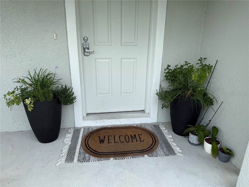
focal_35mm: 24
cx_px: 124
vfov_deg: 56.8
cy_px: 94
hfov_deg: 71.6
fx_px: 173
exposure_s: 1/1437
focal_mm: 6.76
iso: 80
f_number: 1.78
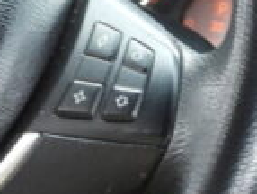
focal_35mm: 452
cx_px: -49
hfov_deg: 4.4
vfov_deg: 3.3
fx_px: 3364
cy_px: 68
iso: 320
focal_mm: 16.3
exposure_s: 1/60
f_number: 3.5
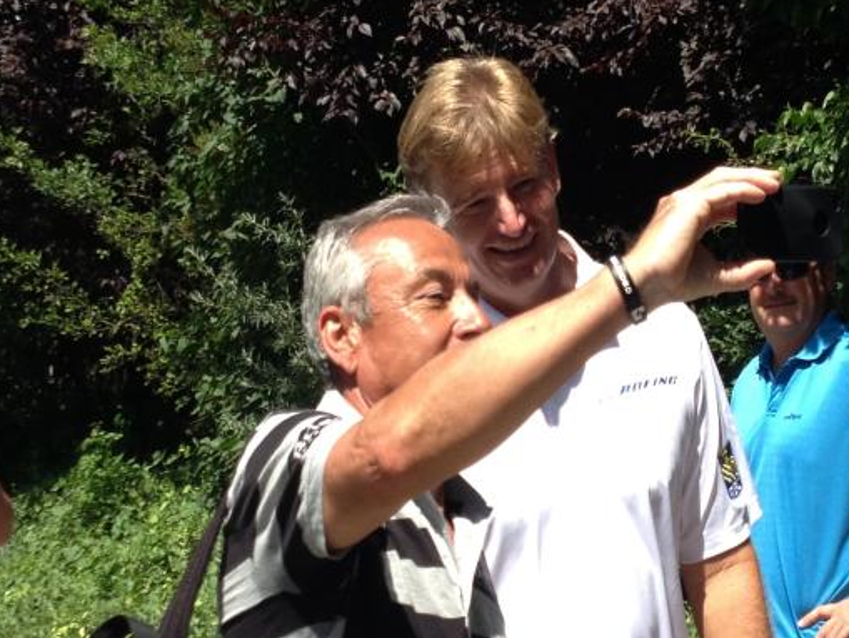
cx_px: 524
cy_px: 252
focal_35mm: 44
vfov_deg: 32.8
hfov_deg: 42.7
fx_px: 1079
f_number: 2.4
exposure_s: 1/951
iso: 50
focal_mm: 4.28
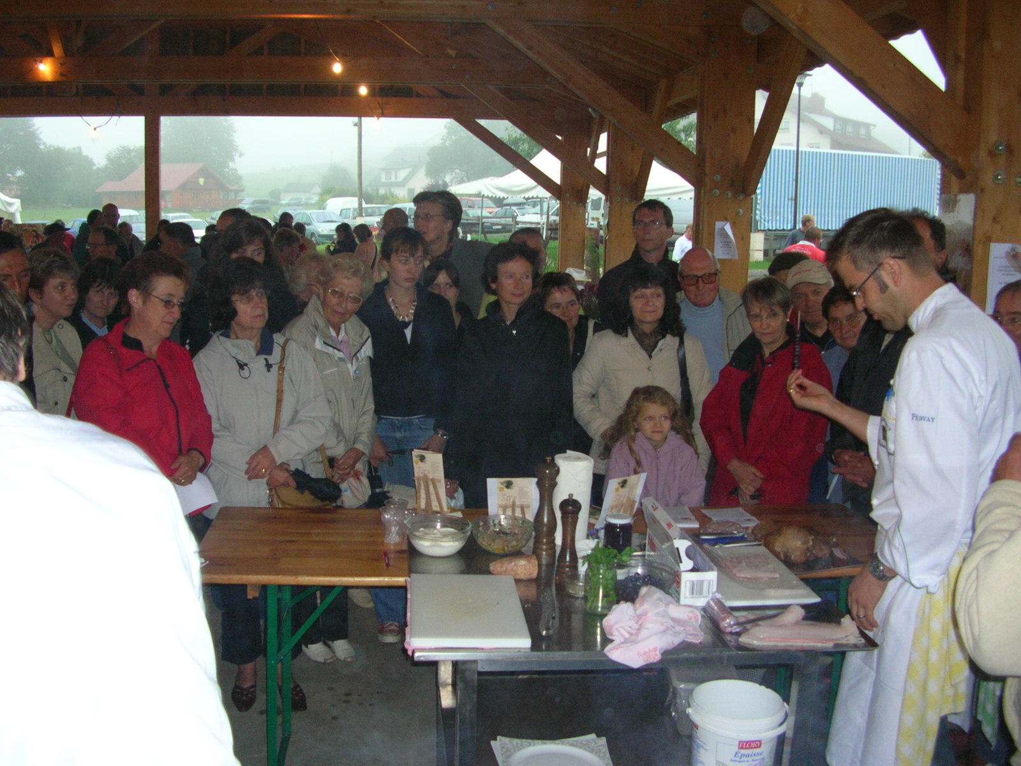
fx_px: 1032
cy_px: 383
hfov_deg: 52.6
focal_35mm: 35
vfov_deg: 40.7
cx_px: 510
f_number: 2.8
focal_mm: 5.8
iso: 112
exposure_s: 1/60.1
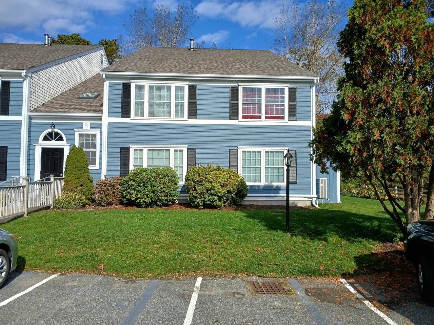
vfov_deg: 53.1
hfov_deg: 67.3
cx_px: 217
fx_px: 326
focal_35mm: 26
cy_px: 162
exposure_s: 1/1052
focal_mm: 3.98
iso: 20
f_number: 1.8
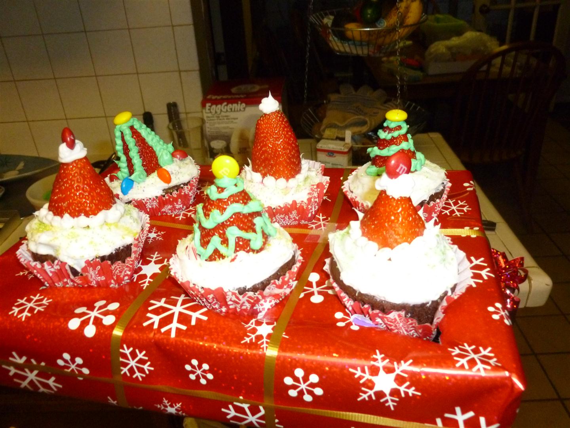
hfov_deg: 63.4
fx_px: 461
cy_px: 214
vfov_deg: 49.7
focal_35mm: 28
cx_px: 285
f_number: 3.3
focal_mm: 5
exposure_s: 1/60
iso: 400
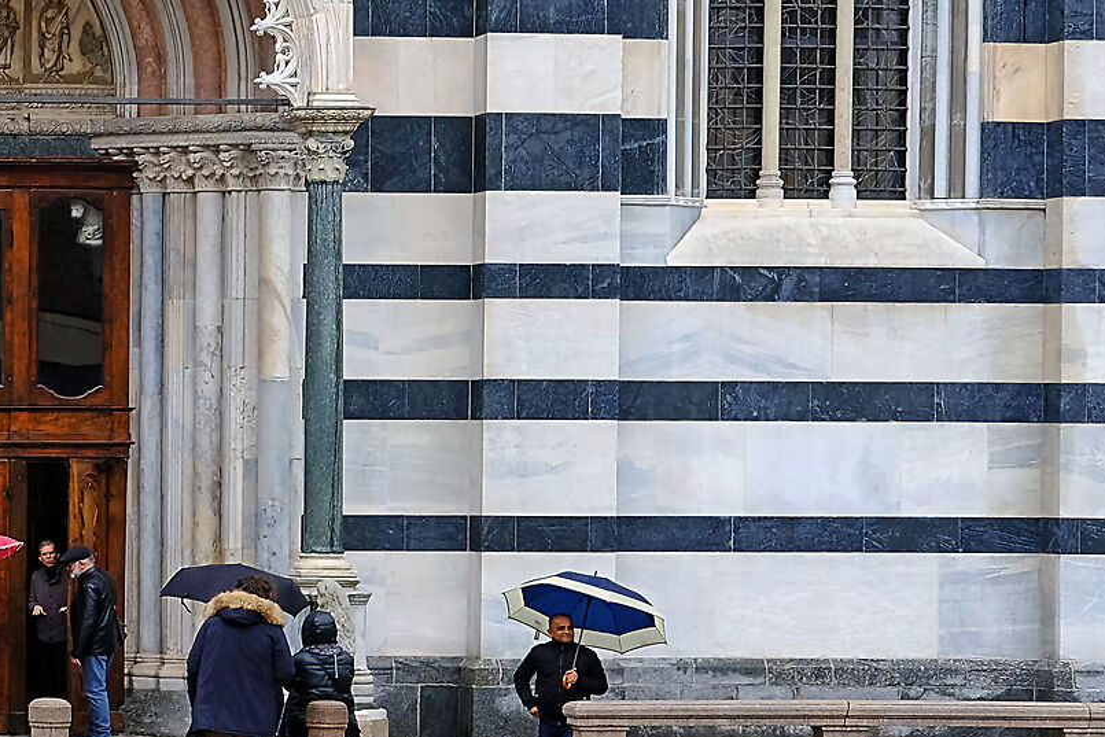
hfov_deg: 12.5
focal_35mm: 158
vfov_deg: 8.6
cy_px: -165
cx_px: -467
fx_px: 4850
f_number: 7.1
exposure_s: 1/250
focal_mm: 35
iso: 400
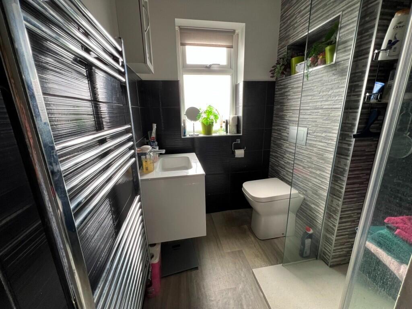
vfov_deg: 89.9
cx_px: 206
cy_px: 154
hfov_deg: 106.2
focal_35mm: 13
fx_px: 155
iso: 100
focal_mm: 1.57
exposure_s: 1/99
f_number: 1.8
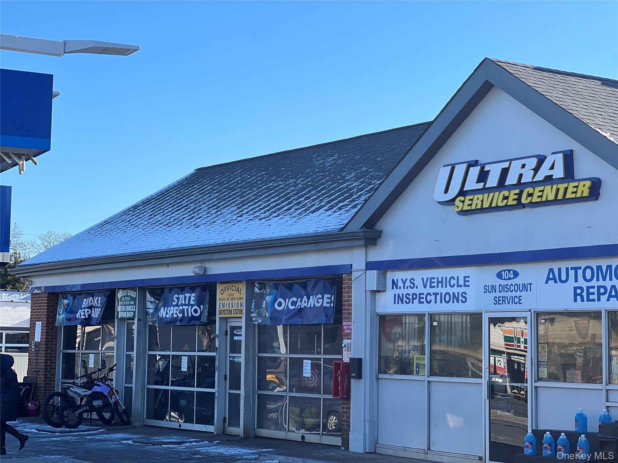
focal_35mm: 77
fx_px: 1375
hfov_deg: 25.3
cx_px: 309
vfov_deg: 19.1
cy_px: 232
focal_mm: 9
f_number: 2.8
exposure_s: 1/483
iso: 32
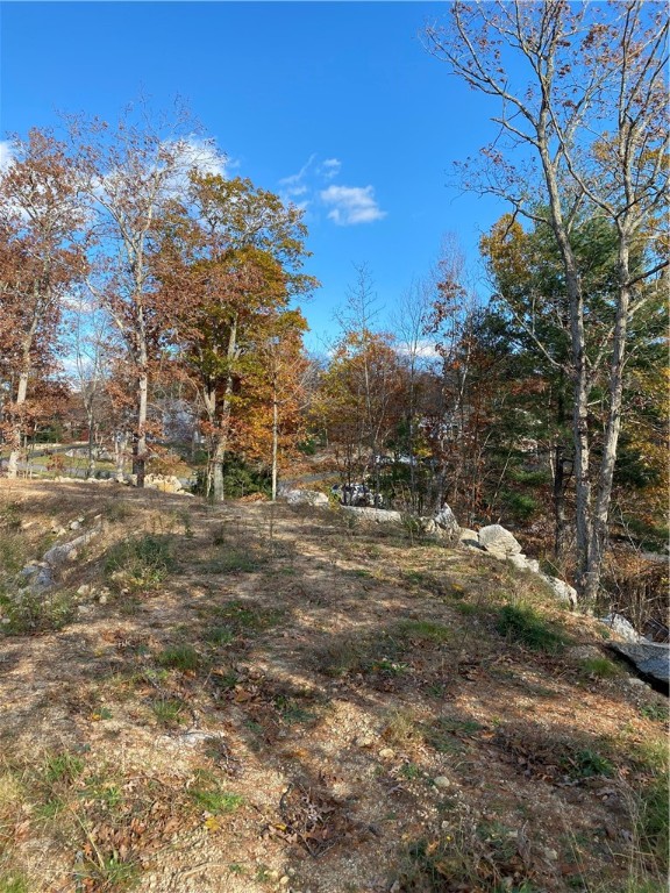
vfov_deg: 67.3
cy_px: 446
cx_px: 335
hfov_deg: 53.1
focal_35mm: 26
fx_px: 671
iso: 32
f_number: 1.8
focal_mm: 4.25
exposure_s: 1/1093
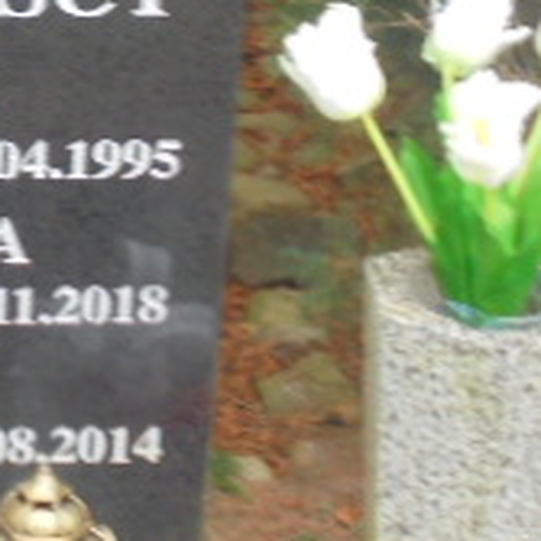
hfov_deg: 11.4
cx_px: -301
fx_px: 2582
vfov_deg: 11.8
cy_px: -16
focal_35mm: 146
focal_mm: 7.8
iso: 250
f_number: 4.5
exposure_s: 1/30
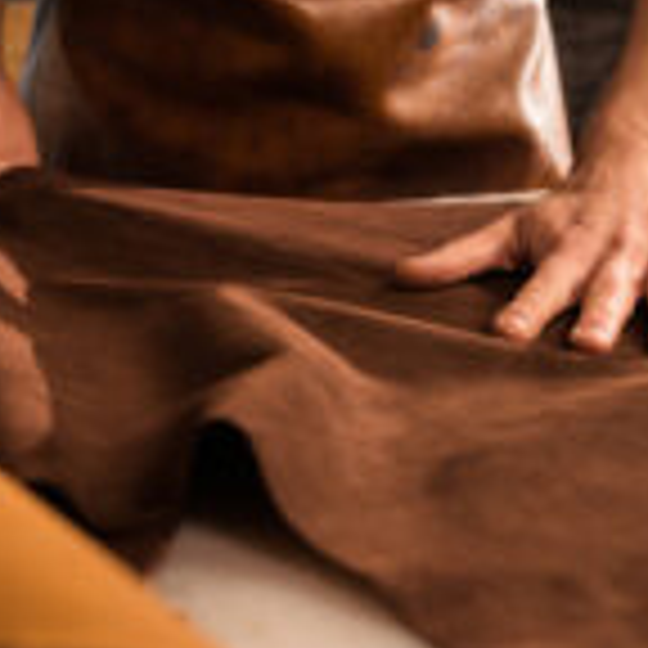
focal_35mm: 89
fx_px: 1885
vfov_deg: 19.4
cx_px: 297
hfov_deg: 19.5
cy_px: 207
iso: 320
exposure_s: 1/100
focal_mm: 36
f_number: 3.5
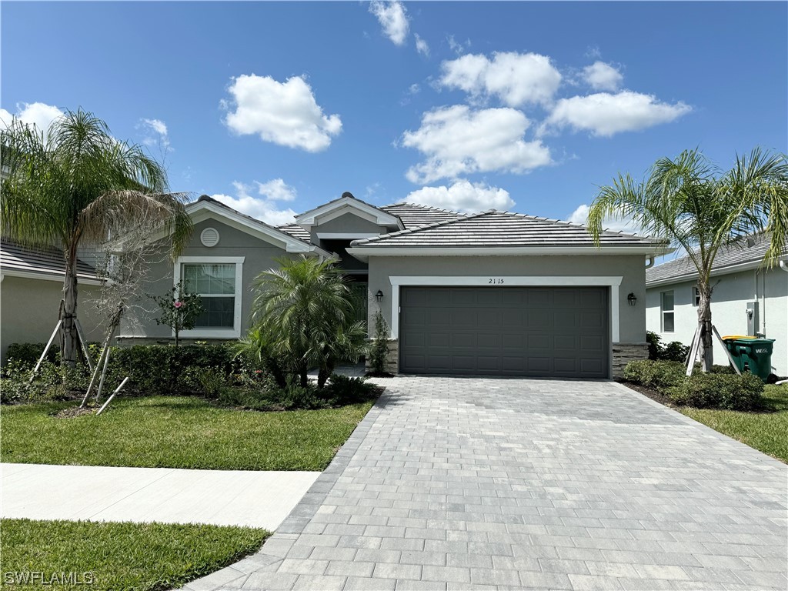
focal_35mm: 24
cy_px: 296
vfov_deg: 56.8
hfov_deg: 71.6
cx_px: 394
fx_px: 546
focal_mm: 6.86
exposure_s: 1/9009
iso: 80
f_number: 1.78
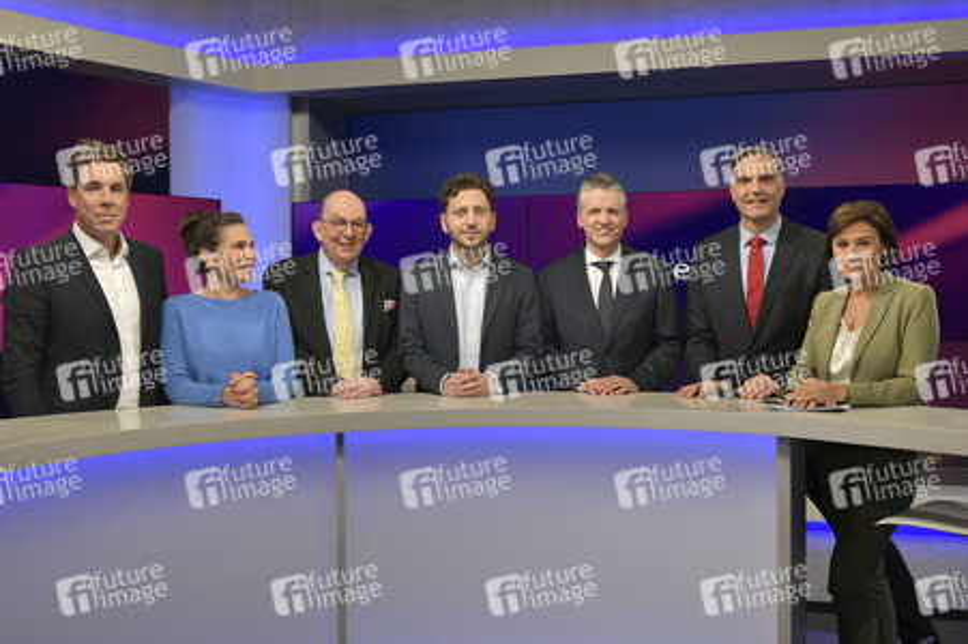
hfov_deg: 48.5
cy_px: 322
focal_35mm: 40
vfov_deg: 33.4
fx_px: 1075
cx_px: 484
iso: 2500
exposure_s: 1/250
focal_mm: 40
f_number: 6.3
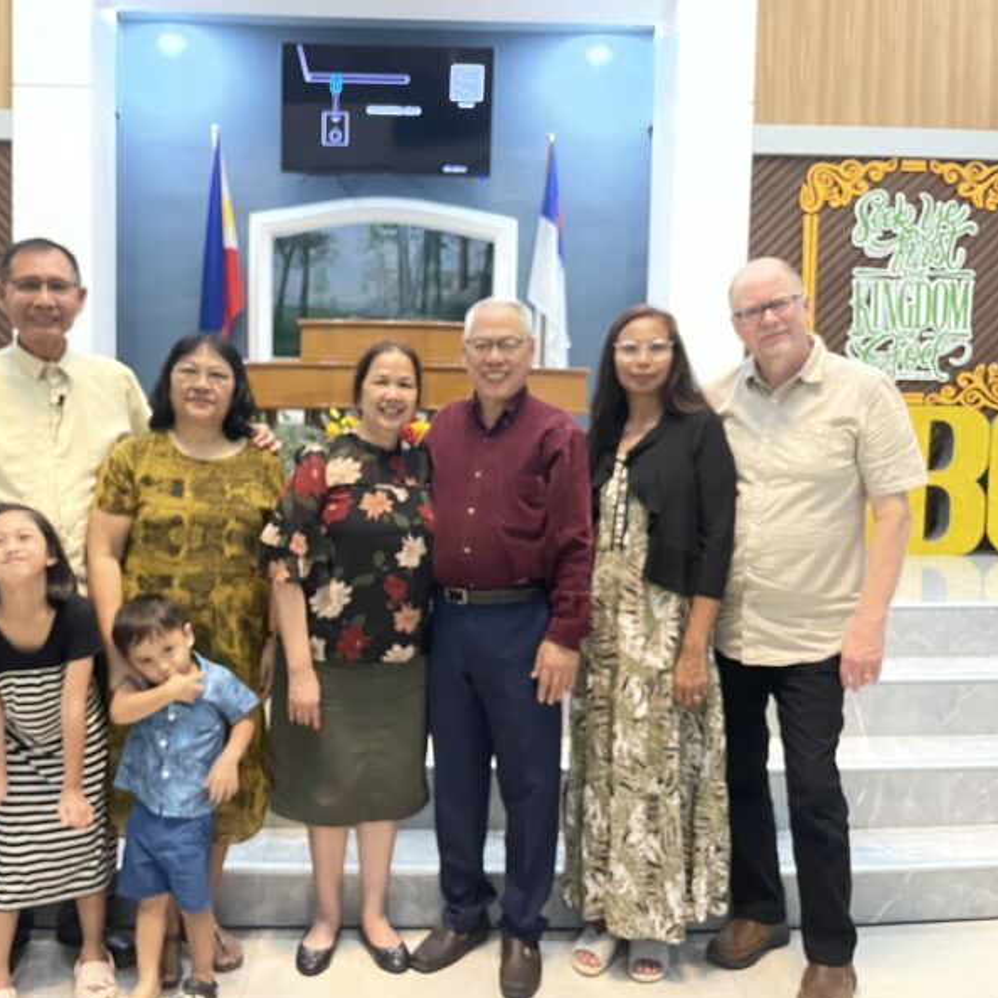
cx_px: 411
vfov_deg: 52.5
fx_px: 1011
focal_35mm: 31
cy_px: 503
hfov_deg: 52.3
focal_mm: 4.2
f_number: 1.6
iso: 400
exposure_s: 1/40
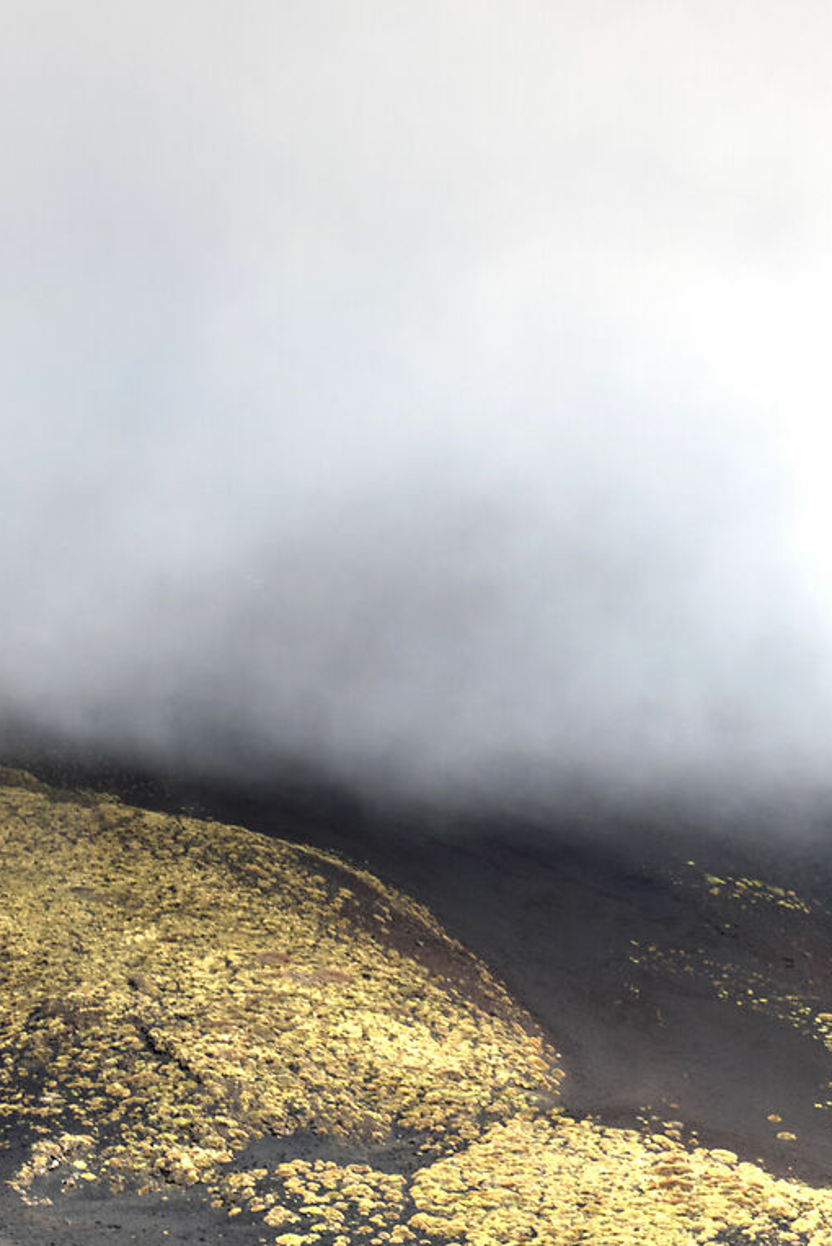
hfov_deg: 6.2
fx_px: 7619
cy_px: 1642
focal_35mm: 220
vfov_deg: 9.2
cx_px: -361
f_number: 5.6
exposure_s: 1/160
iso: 125
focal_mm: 70
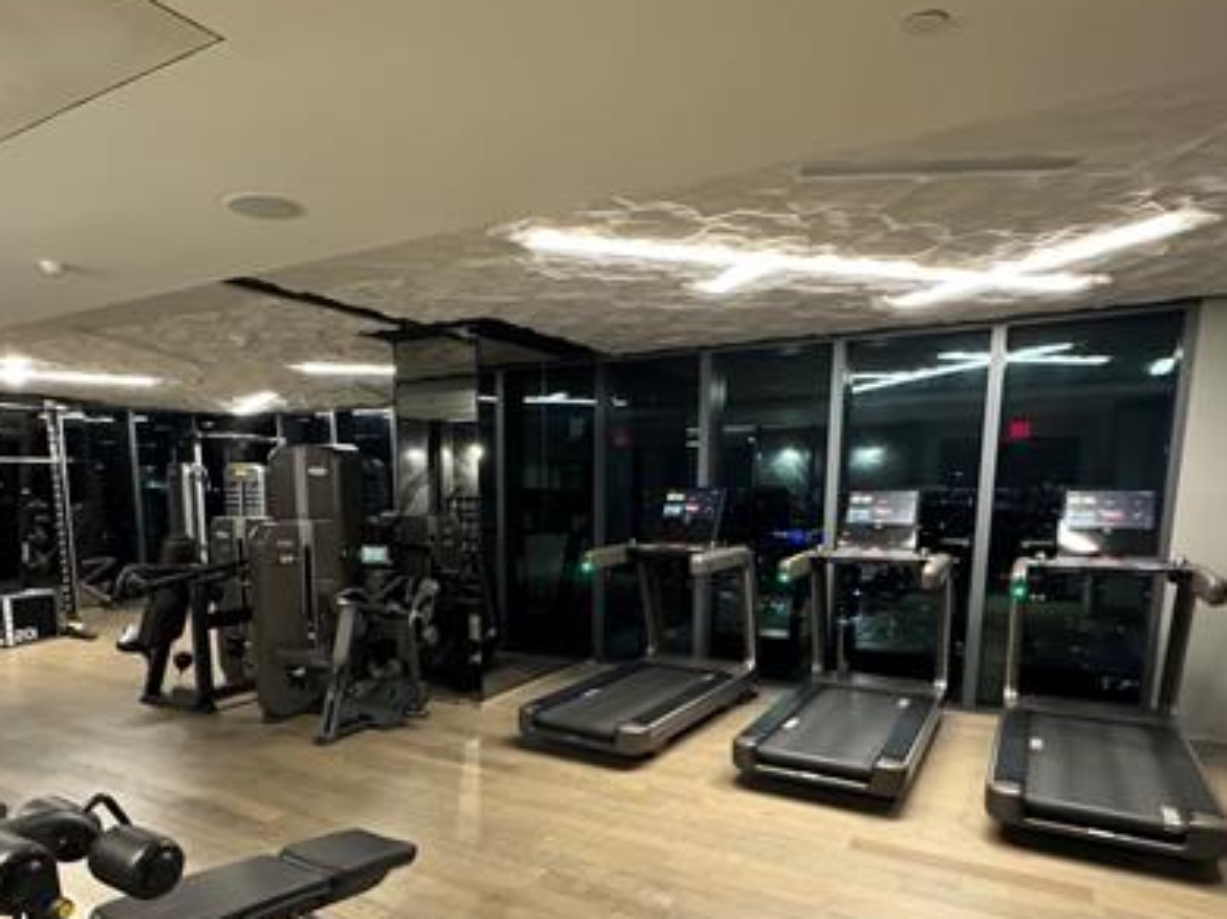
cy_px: 614
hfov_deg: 73.6
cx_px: 535
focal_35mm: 23
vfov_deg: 57.5
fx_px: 815
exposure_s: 1/60
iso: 1250
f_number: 2.2
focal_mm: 2.22
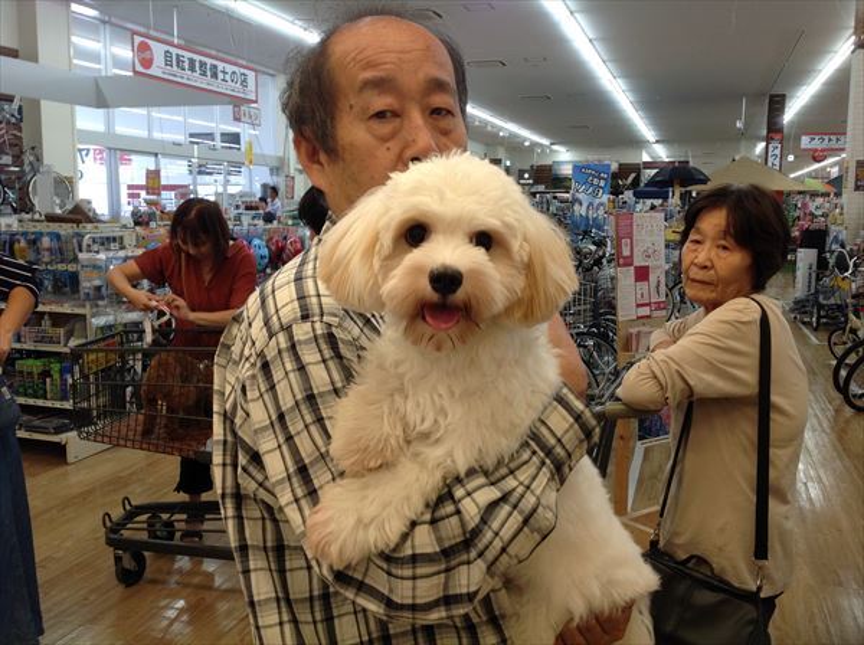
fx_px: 872
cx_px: 432
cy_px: 322
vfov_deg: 40.6
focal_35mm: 35
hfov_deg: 52.7
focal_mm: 4.28
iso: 50
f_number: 2.4
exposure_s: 1/60
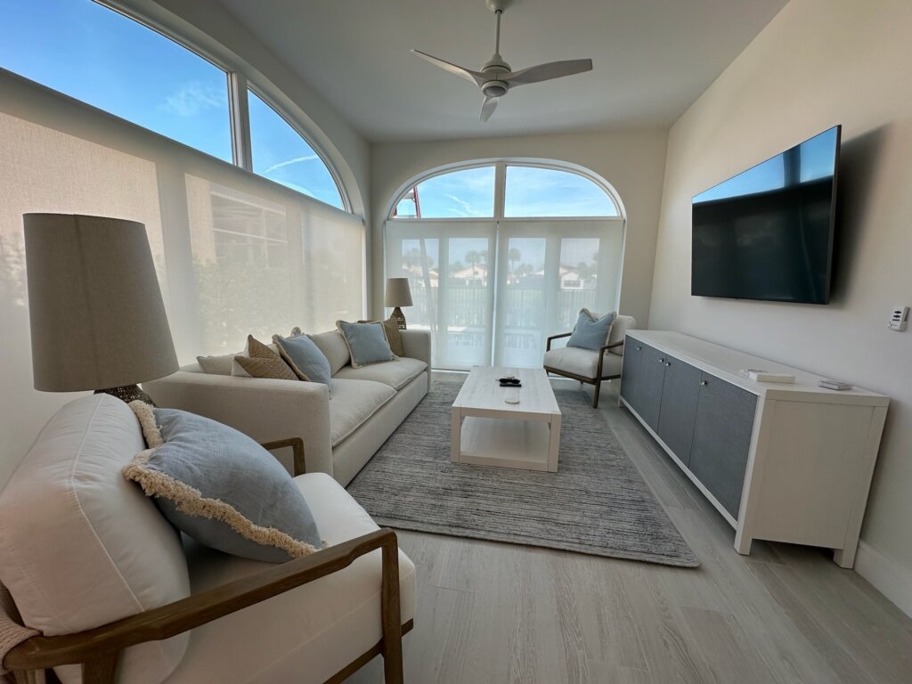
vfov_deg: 85.7
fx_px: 369
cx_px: 456
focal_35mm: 14
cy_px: 342
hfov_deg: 102.1
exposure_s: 1/208
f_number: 2.2
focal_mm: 2.22
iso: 40
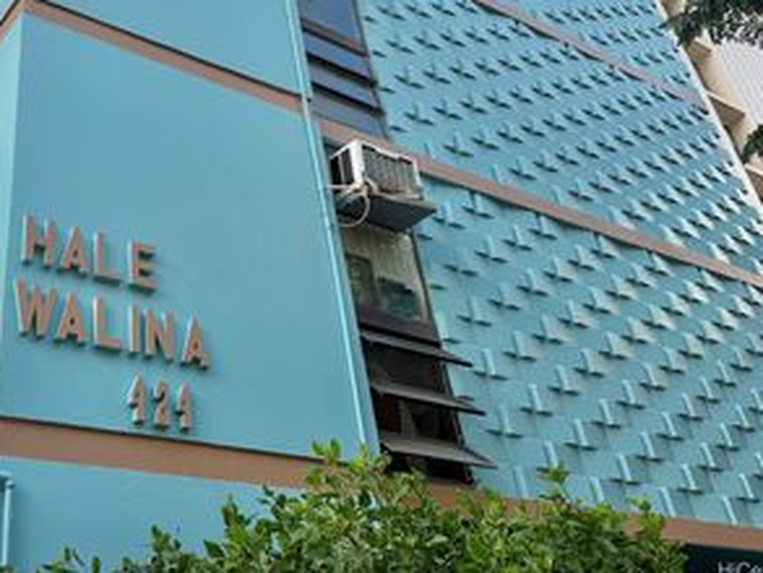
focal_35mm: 41
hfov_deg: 44.2
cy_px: 90
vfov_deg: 33.8
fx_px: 904
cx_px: 187
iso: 100
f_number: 1.78
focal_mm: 6.76
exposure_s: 1/1046
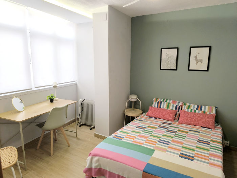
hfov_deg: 73.9
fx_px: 157
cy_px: 89
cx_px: 118
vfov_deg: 58.9
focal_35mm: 23
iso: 200
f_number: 1.65
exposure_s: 1/100
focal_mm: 6.14
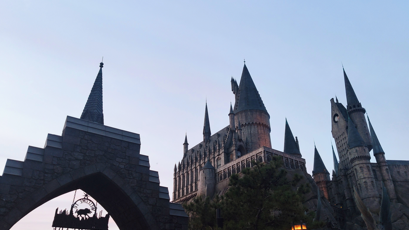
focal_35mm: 30
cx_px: 212
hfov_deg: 64.3
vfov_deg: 38.9
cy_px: 111
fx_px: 325
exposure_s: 1/100
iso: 568
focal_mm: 4.75
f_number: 1.75
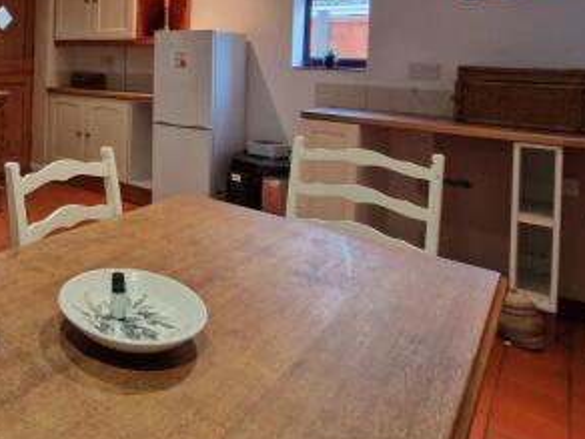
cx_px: 59
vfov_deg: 48.8
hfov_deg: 57.8
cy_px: 65
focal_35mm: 26
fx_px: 439
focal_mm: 2.2
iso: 400
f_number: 2.2
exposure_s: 1/50
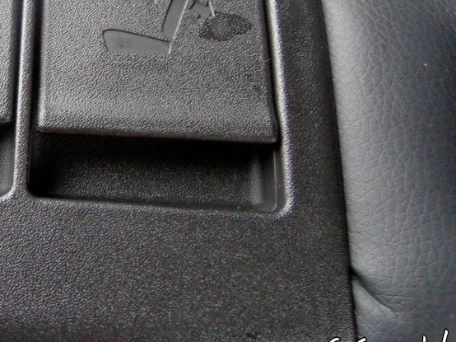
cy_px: 16
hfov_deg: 33.7
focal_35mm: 52
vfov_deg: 26.8
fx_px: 685
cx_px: 3
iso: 200
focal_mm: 3.9
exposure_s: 1/20
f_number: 3.2
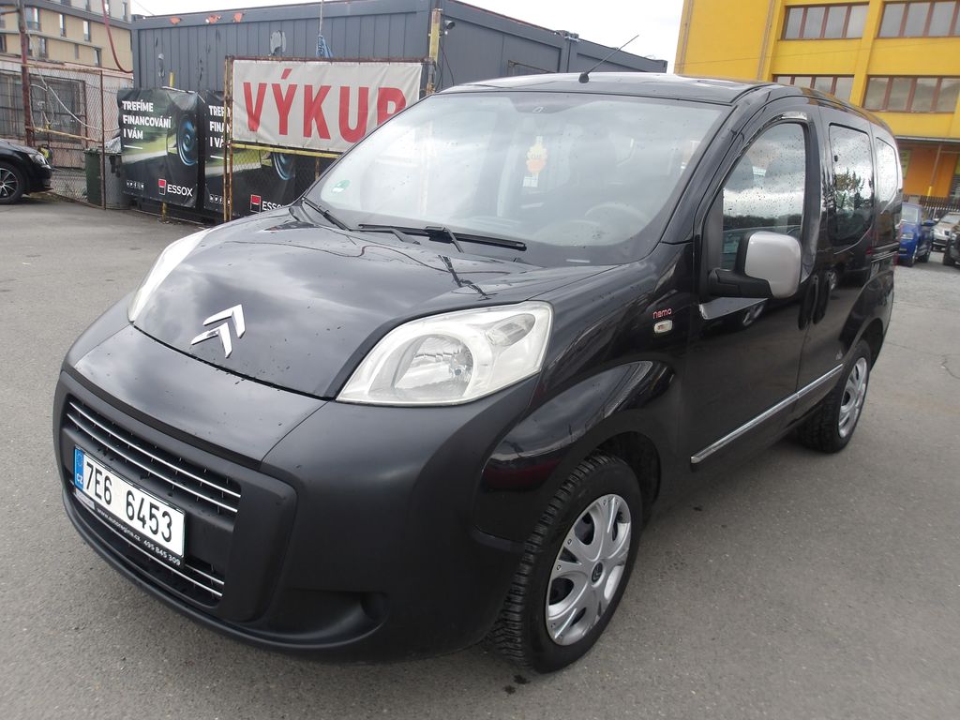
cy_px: 360
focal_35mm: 27
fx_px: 749
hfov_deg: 65.3
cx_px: 480
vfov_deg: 51.4
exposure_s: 1/254
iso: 100
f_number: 3
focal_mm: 4.9
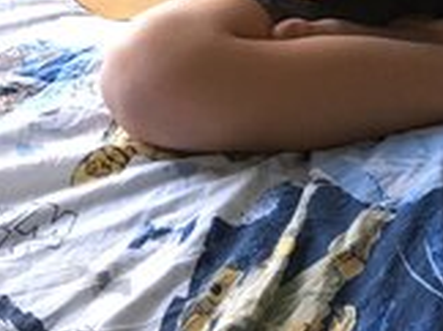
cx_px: 465
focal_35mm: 86
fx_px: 1099
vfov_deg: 16.1
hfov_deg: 21.8
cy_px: -118
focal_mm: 4.15
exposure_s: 1/24
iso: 200
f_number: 2.2
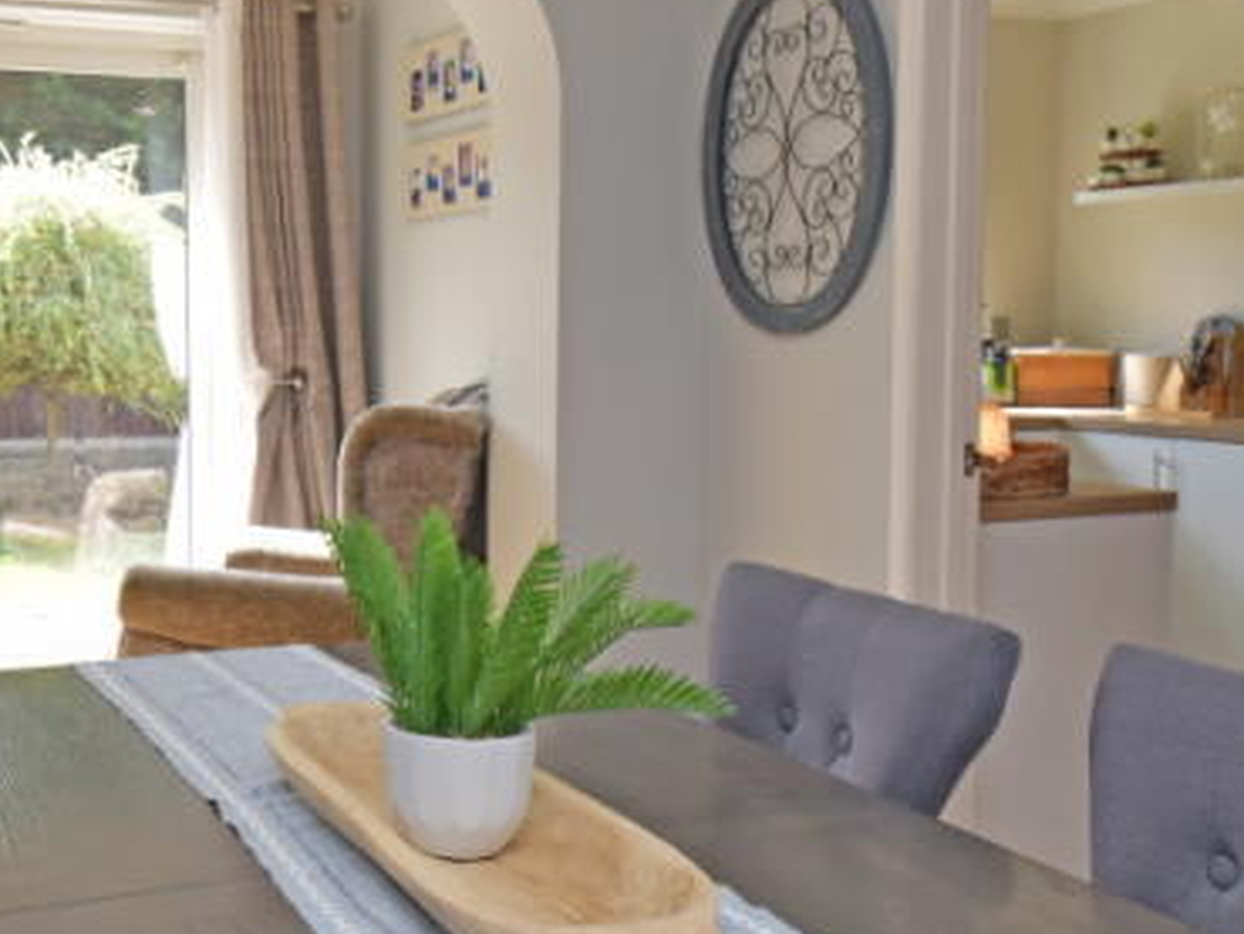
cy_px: 376
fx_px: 1438
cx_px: 263
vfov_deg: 35.9
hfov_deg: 44.7
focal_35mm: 40
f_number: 5
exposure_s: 1/200
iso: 360
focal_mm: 10
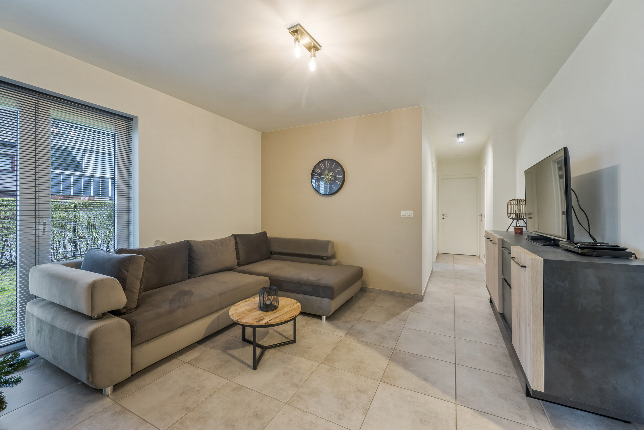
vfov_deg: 81.3
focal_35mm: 14
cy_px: 215
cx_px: 322
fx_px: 251
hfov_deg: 104.2
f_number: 8
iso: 250
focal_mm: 14
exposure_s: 1/3
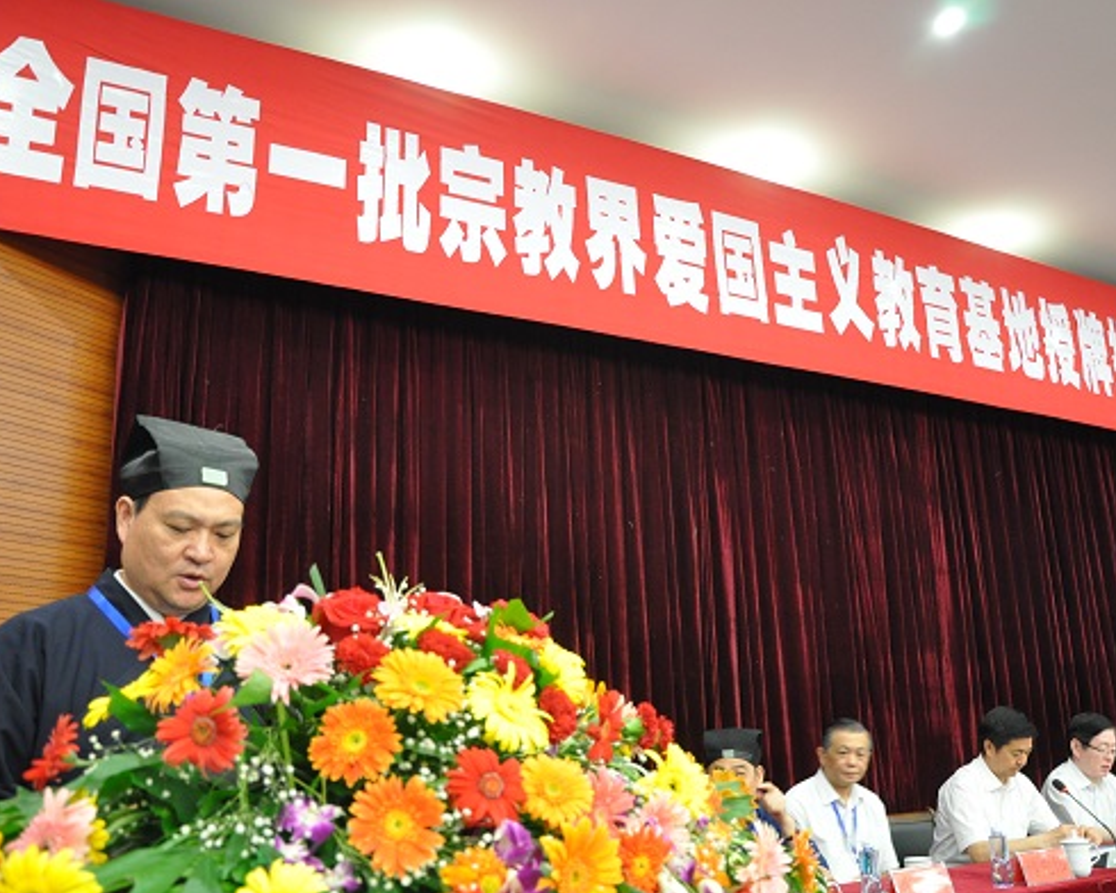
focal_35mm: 31
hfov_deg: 57.2
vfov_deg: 47.1
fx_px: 1024
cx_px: 576
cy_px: 451
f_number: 3.5
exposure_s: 1/20
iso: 2000
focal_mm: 18
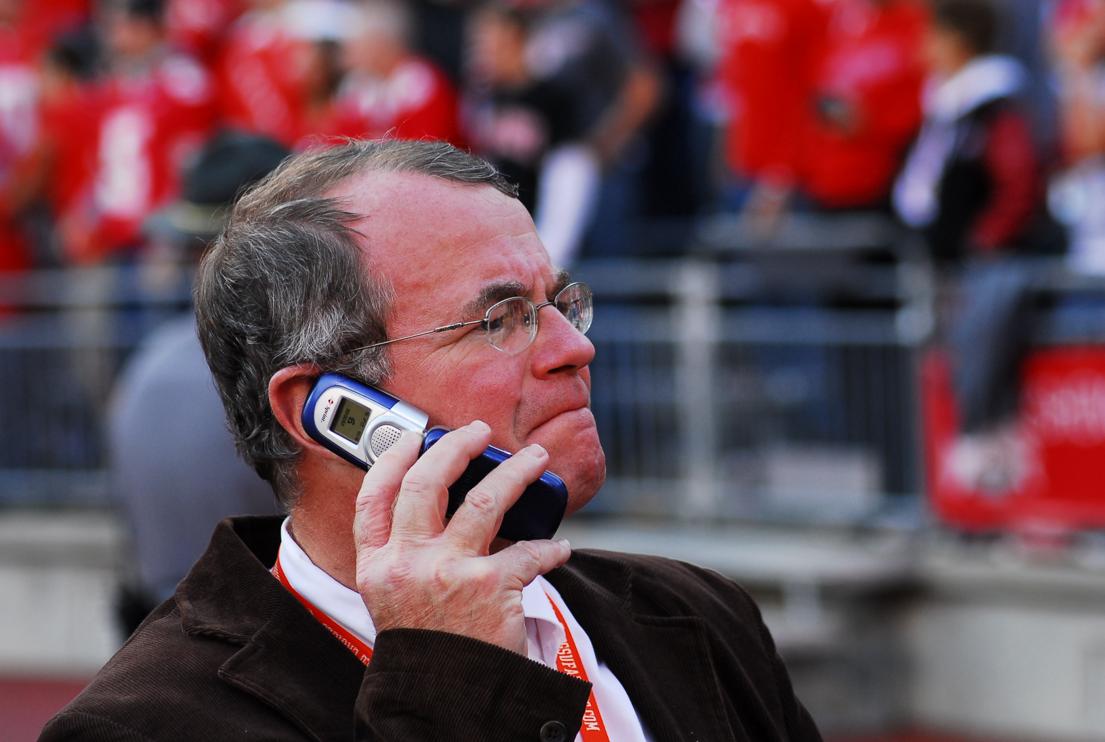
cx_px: 552
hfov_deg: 10.5
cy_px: 371
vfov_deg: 7.1
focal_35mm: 195
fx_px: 5998
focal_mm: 130
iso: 400
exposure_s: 1/125
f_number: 5.6
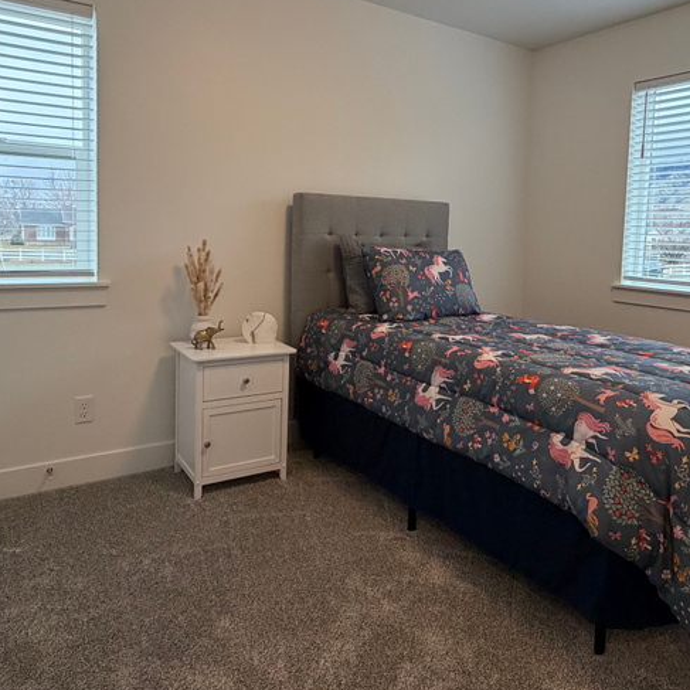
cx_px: 373
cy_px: 279
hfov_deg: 60.9
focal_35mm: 26
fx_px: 586
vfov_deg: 60.5
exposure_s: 1/120
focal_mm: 2.22
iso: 200
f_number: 2.2
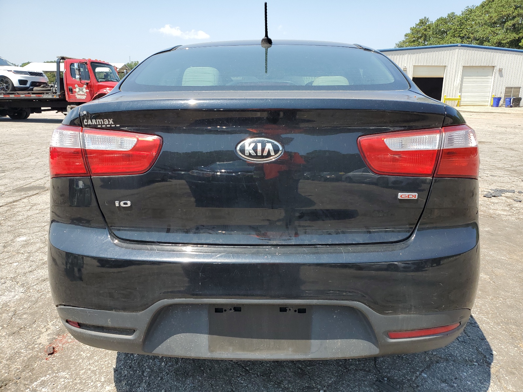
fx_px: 393
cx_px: 262
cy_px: 196
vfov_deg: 53.1
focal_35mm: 26
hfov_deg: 67.3
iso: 50
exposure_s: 1/1429
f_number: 1.5
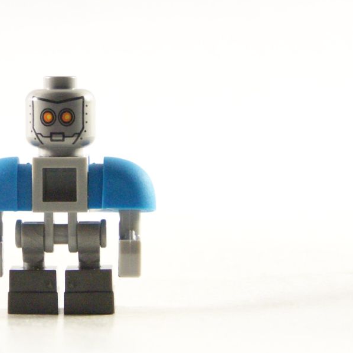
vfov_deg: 11.0
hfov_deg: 10.9
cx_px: 62
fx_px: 1834
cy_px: 135
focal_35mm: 159
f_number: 3.2
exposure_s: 1/60
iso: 400
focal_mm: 17.5
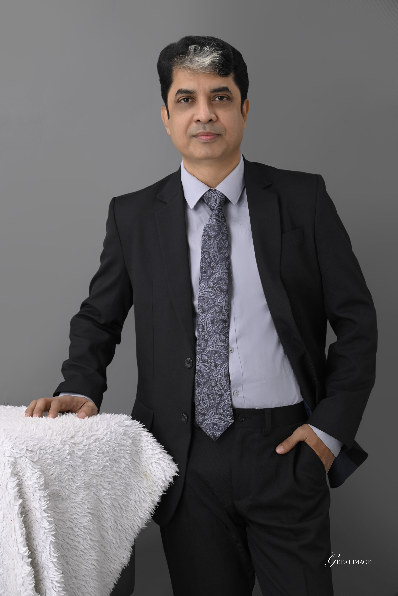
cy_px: 298
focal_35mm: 81
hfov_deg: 16.9
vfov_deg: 25.0
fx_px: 1342
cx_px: 199
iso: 100
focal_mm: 81
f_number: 10
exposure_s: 1/125
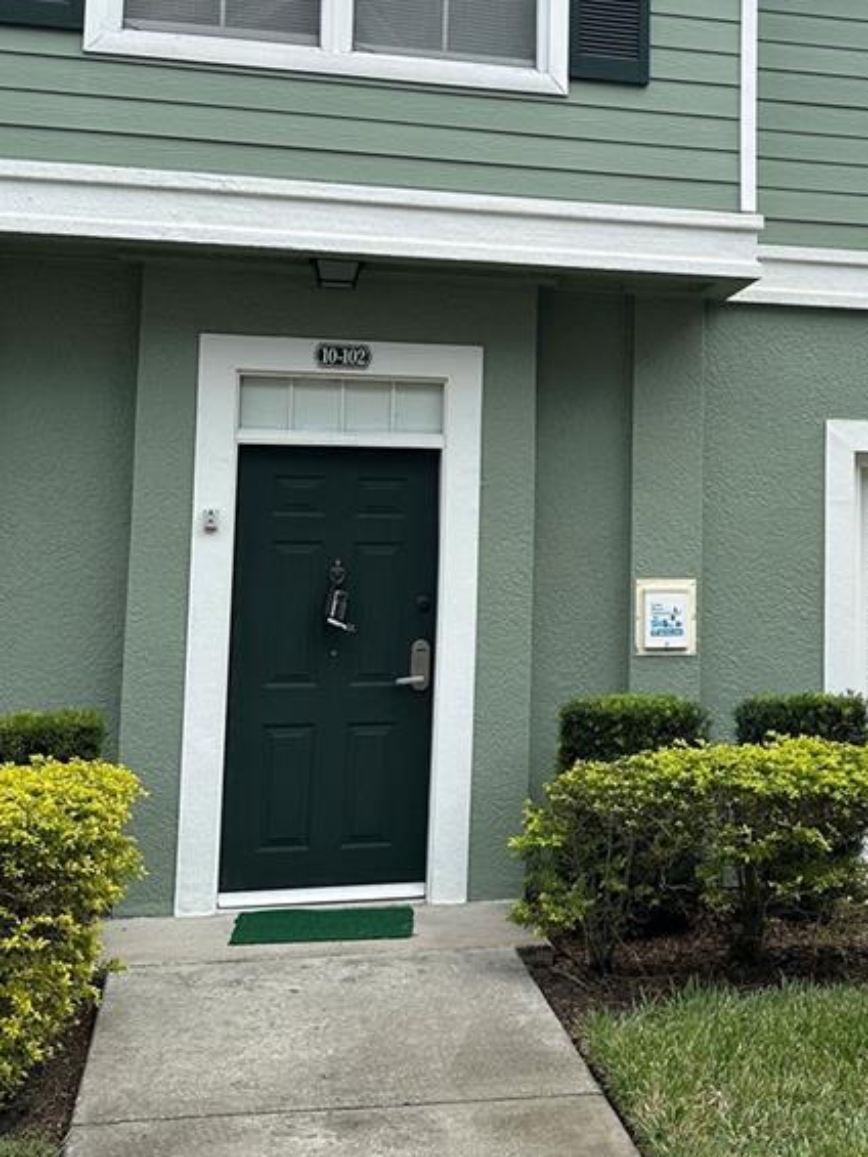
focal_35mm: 51
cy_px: 408
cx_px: 755
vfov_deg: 37.2
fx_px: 1704
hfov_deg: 27.7
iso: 80
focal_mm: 6.86
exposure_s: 1/1779
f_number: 1.78
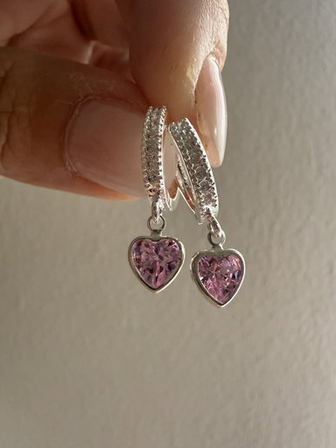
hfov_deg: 54.9
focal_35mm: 25
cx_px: 174
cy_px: 232
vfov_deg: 69.4
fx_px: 324
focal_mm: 2.22
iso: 160
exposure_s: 1/99
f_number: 2.2
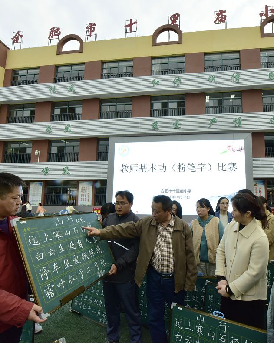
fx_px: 203
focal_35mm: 20
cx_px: 174
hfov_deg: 66.9
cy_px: 169
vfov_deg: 80.4
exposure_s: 1/30
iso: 1250
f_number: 18
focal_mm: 14
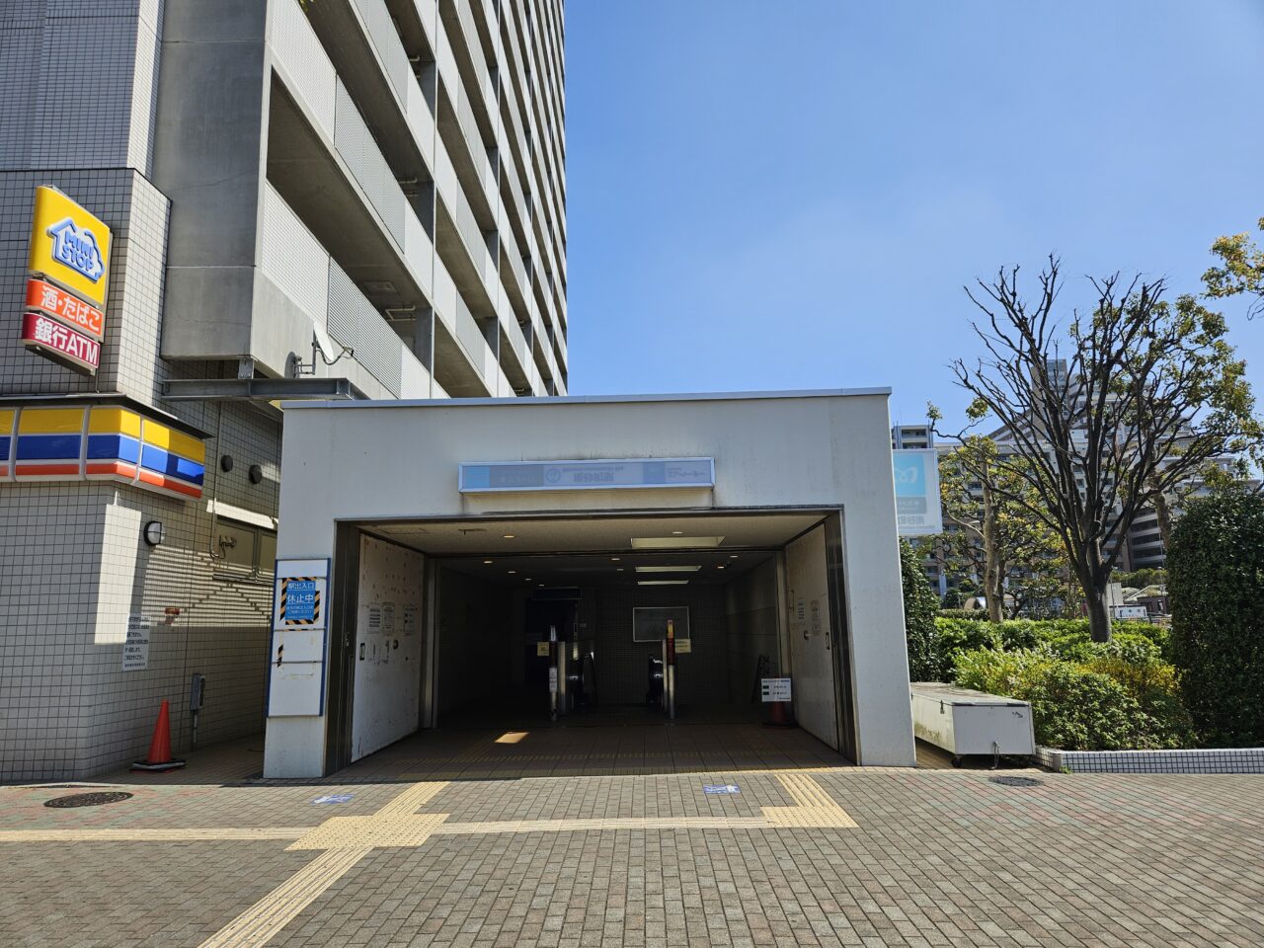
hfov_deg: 73.9
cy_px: 474
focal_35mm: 23
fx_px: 840
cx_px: 632
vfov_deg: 58.9
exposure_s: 1/2088
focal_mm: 5.4
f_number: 1.8
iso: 25
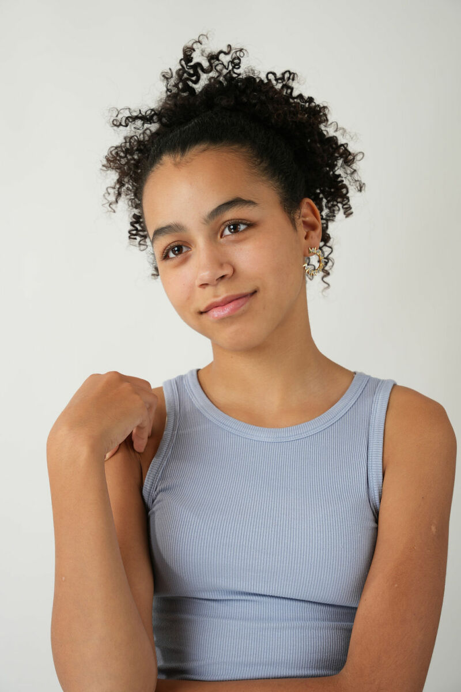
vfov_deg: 28.8
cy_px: 346
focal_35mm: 70
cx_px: 230
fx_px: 1344
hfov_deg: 19.5
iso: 100
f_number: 7.1
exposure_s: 1/80
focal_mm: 70
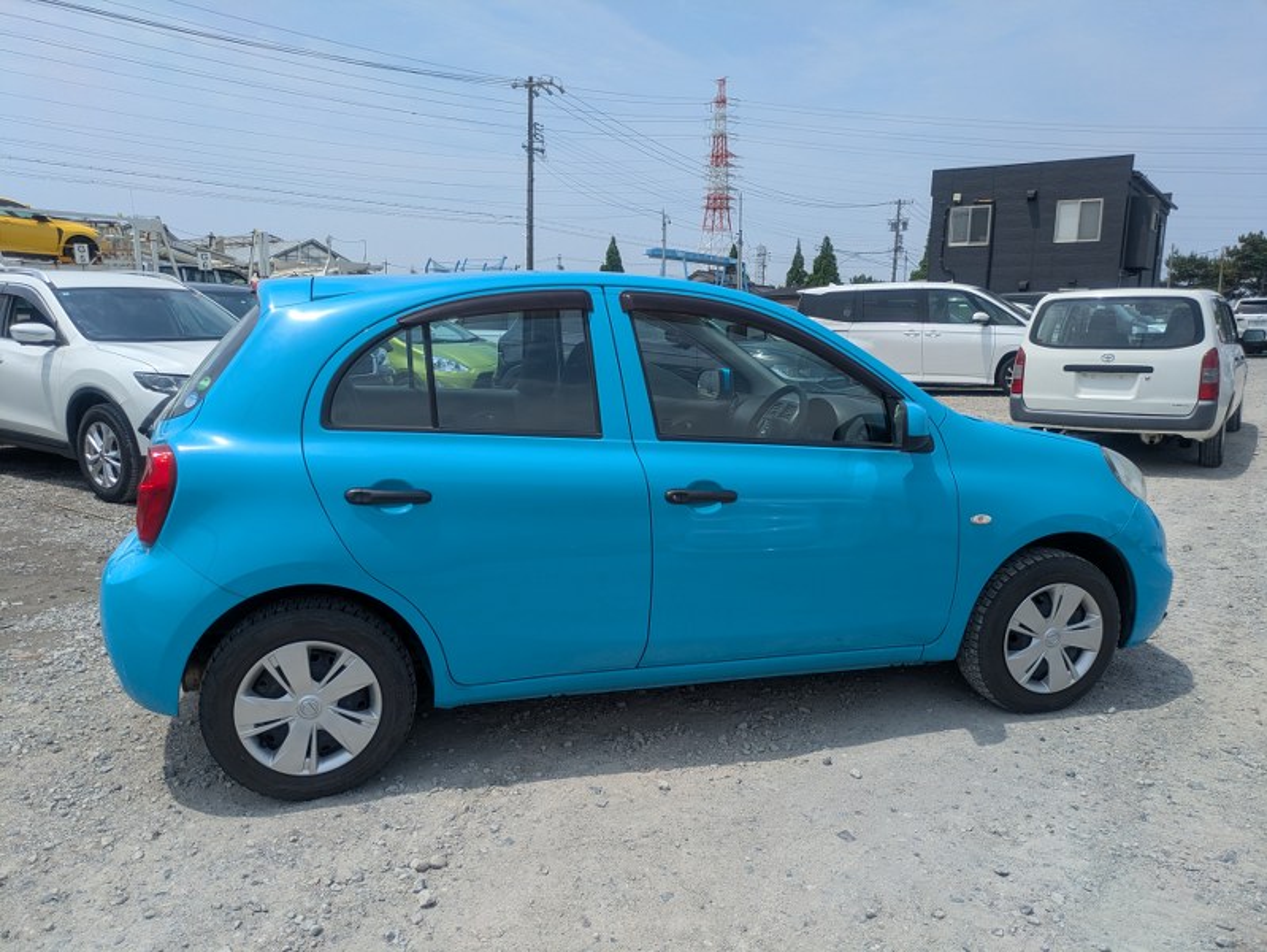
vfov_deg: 54.9
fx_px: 915
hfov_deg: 69.4
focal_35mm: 25
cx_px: 634
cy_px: 476
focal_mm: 5.43
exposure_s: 1/2732
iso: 43
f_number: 1.89
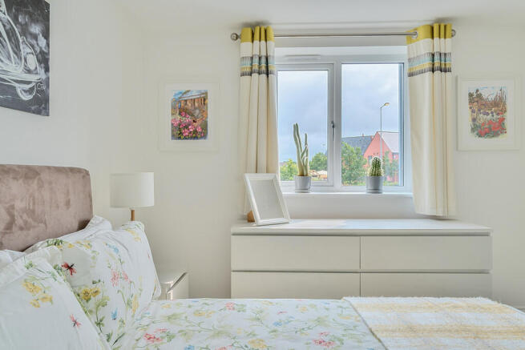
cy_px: 175
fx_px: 350
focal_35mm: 24
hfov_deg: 73.7
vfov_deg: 53.2
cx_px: 262
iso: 100
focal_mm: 16
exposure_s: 1/20
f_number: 8
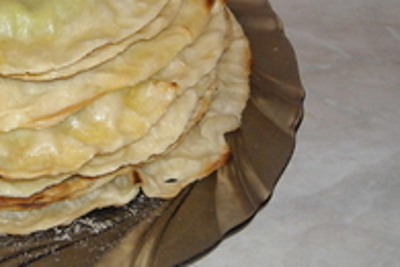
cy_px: 74
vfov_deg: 16.2
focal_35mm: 84
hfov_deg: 23.5
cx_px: 31
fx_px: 933
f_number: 2.8
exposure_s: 1/60
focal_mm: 5.7
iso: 200
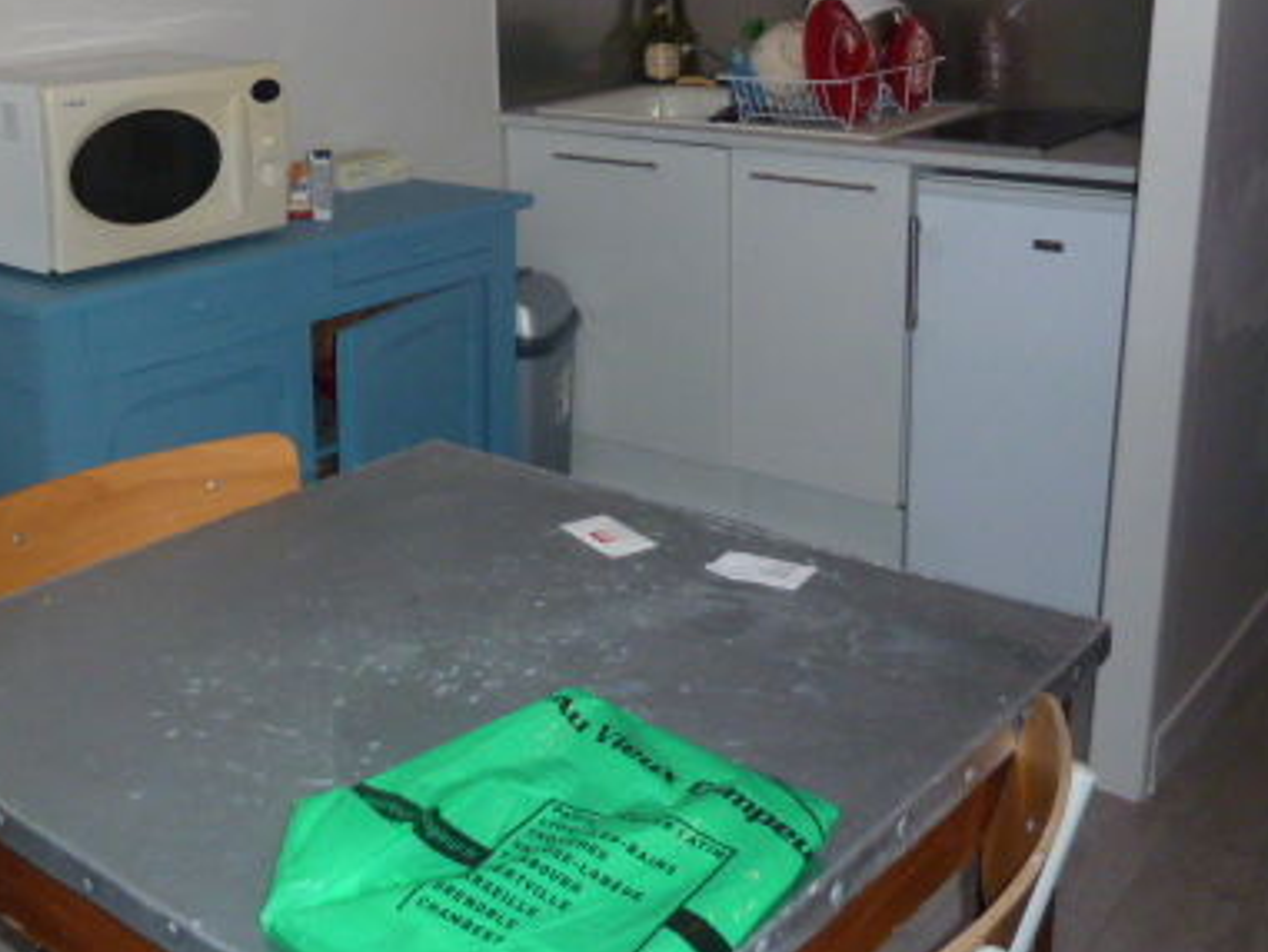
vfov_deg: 33.8
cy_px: 266
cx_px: 546
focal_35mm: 42
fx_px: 1539
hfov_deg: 44.7
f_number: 3.3
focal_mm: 4.1
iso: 320
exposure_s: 1/30
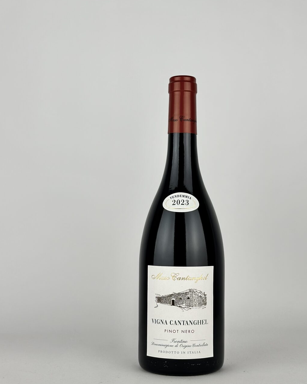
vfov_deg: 31.9
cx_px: 176
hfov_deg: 25.8
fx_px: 670
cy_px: 209
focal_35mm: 59
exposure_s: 1/797
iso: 80
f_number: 1.78
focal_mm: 6.86
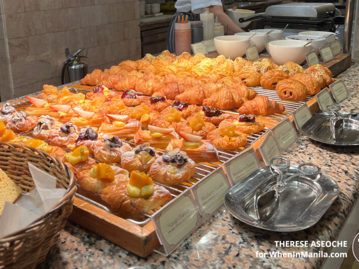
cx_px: 138
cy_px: 77
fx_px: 394
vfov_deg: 37.0
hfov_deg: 48.6
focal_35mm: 38
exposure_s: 1/120
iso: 50
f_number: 1.5
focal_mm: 5.7
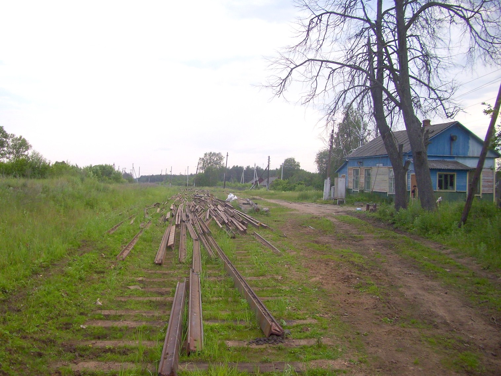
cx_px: 250
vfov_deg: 41.8
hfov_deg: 54.0
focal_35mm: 34
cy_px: 188
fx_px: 492
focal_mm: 5.7
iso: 80
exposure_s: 1/400
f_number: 2.9
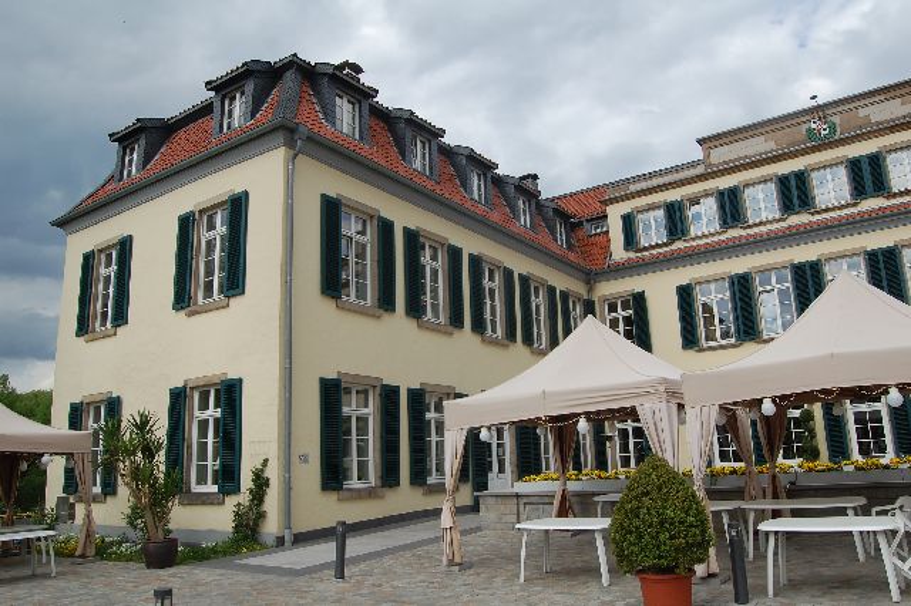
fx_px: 683
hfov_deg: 67.4
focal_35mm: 27
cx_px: 456
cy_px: 303
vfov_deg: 47.9
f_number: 10
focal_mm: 18
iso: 200
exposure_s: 1/250
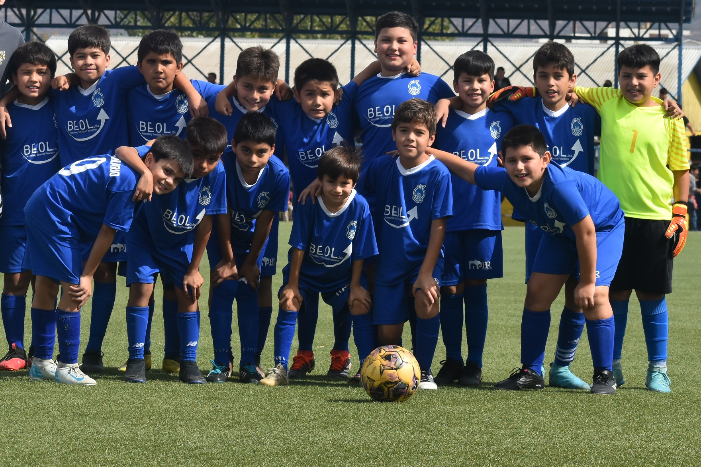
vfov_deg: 7.7
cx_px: 366
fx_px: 3485
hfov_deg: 11.5
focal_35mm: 179
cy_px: 156
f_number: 7.1
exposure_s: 1/800
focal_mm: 70
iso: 200
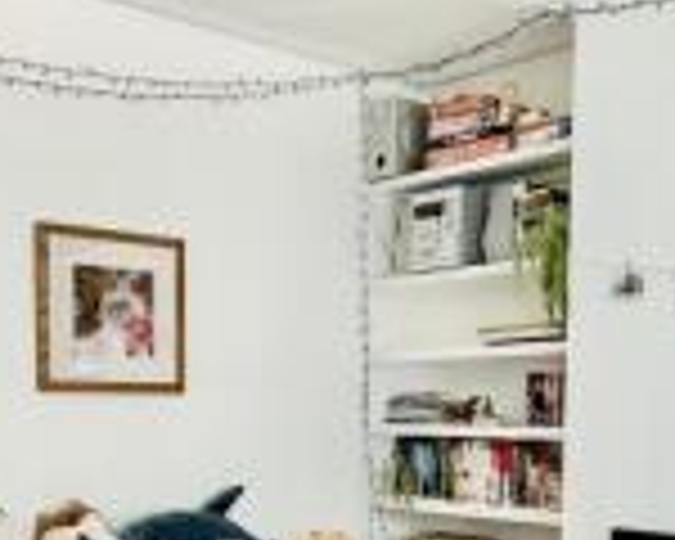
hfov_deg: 35.4
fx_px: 1059
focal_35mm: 53
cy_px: 470
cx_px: 349
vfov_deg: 27.7
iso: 320
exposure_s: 1/65
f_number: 2.2
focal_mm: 2.22
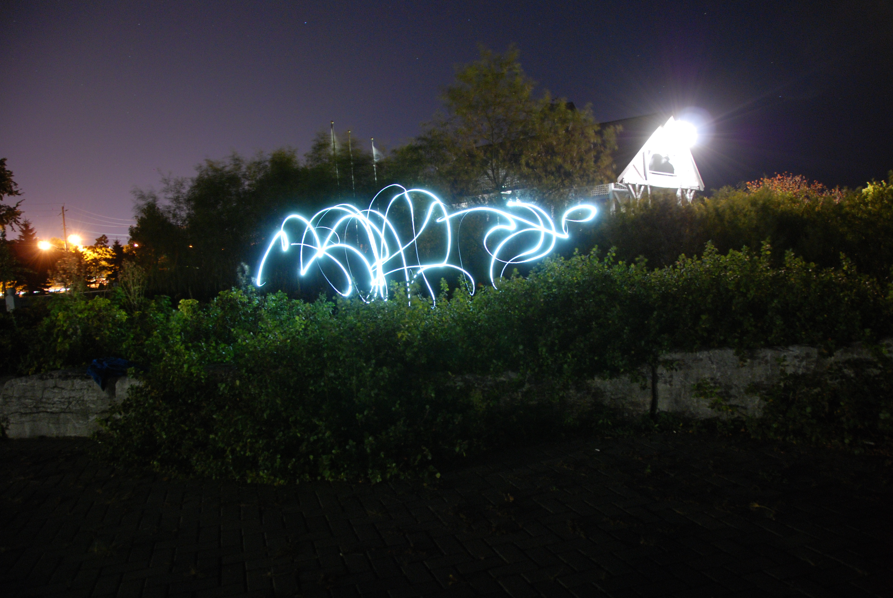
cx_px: 446
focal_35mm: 27
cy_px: 299
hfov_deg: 67.3
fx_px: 671
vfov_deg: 48.0
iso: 400
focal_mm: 18
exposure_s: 15.4
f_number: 3.5
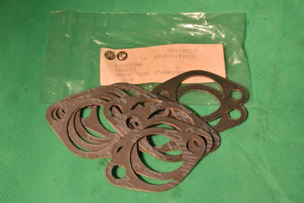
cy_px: 102
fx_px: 507
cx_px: 152
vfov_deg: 22.6
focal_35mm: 60
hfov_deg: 33.4
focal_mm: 40
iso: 2500
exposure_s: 1/60
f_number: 20
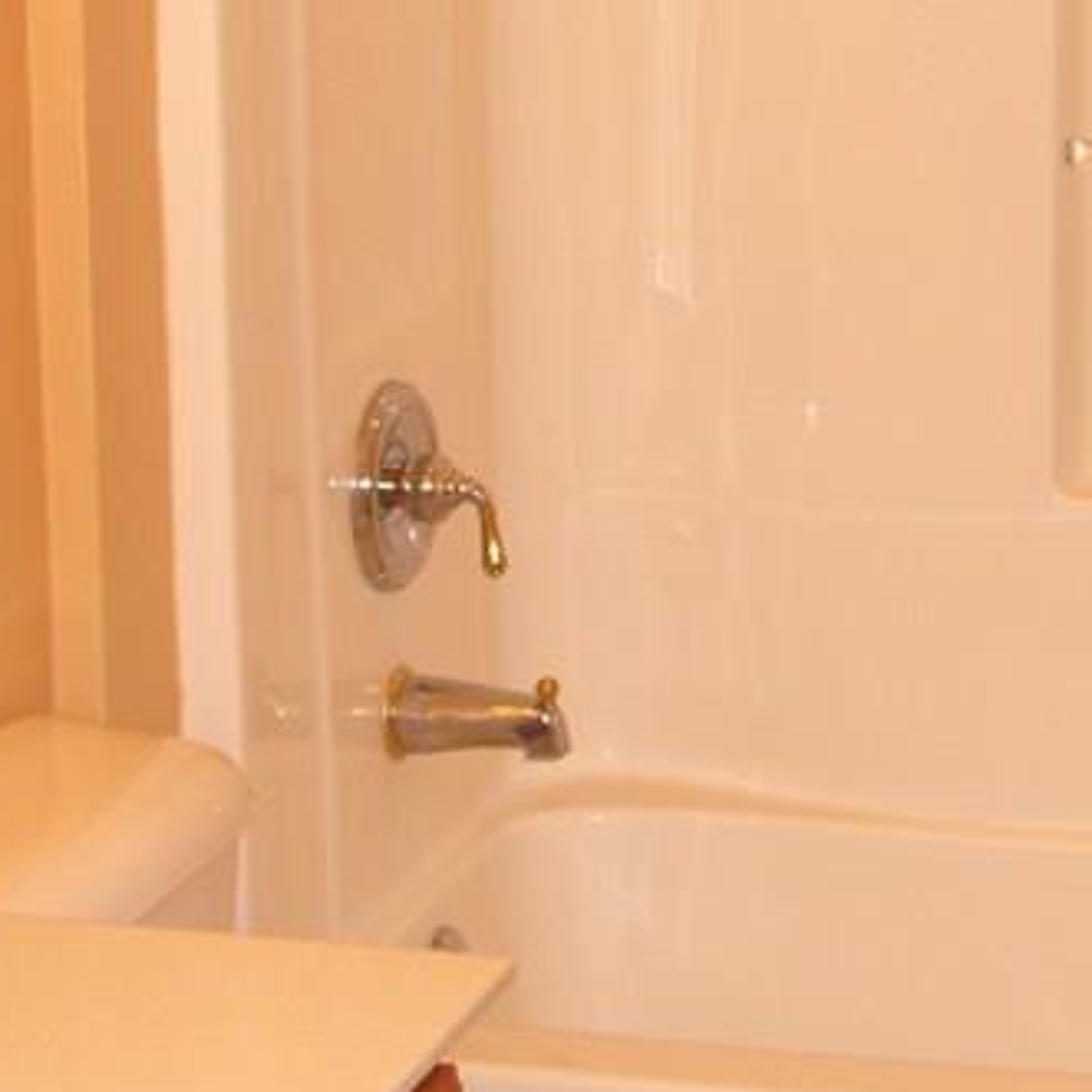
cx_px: 854
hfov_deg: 16.6
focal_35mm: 104
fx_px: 3712
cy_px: 257
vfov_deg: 16.6
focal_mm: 7.9
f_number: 2.8
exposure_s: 1/60
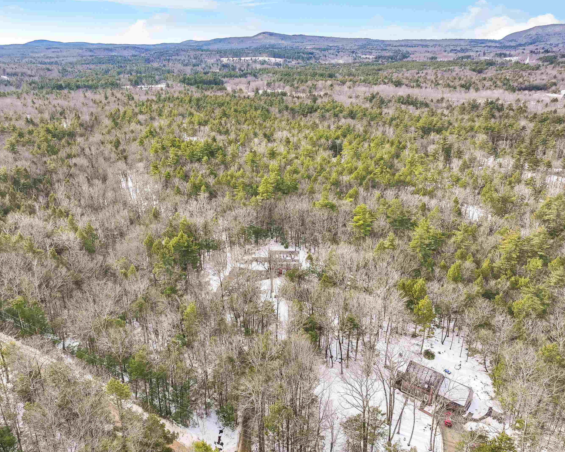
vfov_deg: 53.1
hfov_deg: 64.0
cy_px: 239
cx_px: 264
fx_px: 451
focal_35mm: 27
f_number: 2.8
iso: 160
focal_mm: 12.29
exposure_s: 1/1000
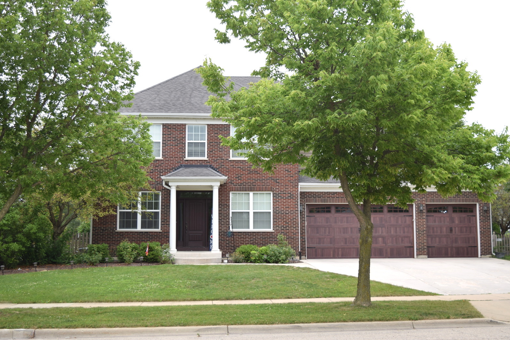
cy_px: 171
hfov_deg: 44.0
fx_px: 630
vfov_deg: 30.2
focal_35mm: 45
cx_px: 260
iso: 100
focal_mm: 29
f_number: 5.6
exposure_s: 1/125
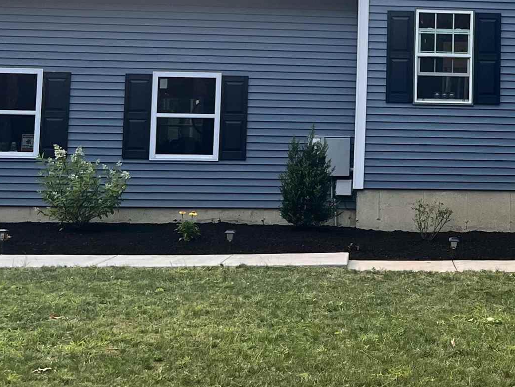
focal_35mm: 77
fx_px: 1146
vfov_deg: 18.8
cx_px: 495
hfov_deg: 24.4
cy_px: 47
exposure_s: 1/121
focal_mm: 5.7
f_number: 1.5
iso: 64
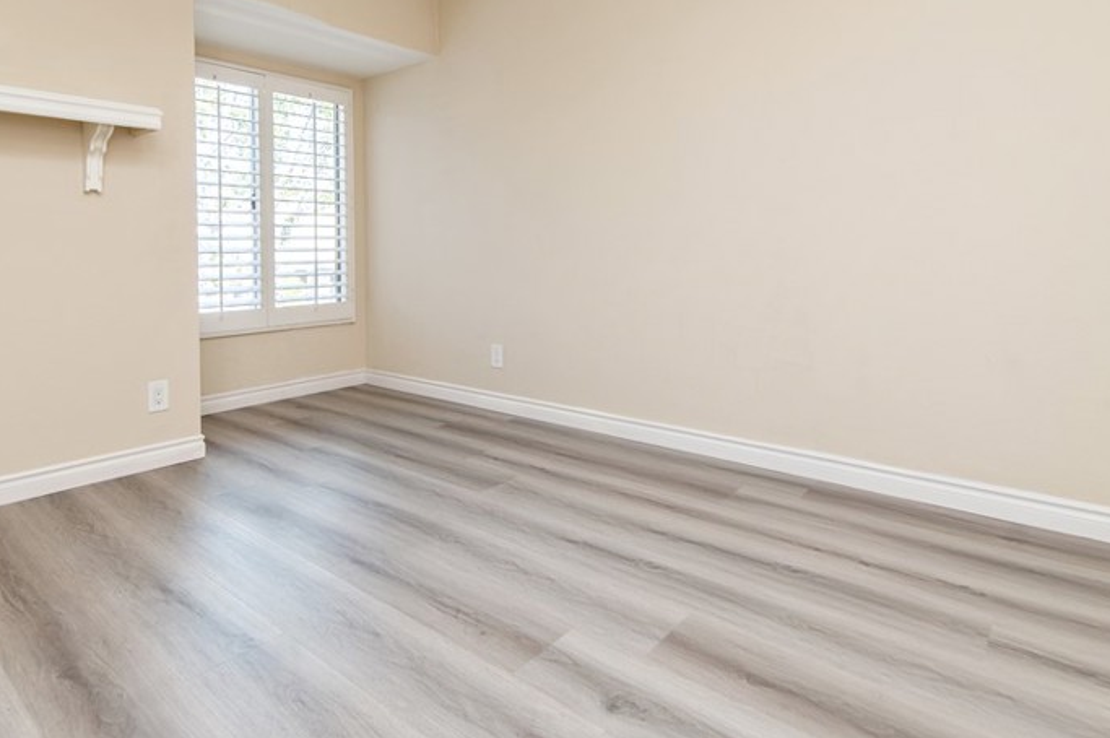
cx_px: 504
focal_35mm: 21
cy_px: 254
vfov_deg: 58.2
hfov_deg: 81.1
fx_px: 647
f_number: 4.5
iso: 200
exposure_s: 1/60
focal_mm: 14
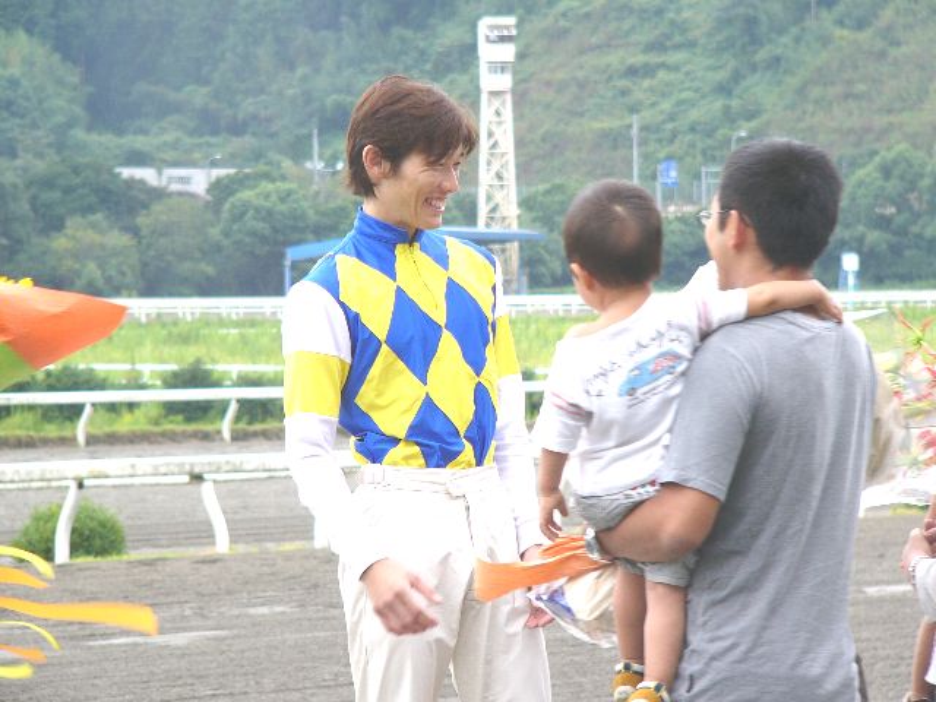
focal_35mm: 182
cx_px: 468
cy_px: 351
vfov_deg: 8.2
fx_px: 4921
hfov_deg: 10.9
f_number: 2.8
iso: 50
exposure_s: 1/60
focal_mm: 30.4
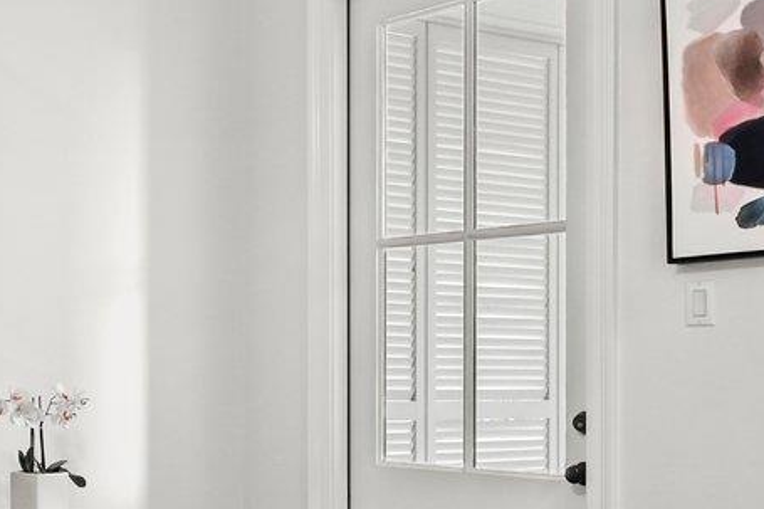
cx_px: -118
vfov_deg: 21.3
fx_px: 1336
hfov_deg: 28.4
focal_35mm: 63
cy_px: 391
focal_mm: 14
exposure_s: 1.3
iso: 200
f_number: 10
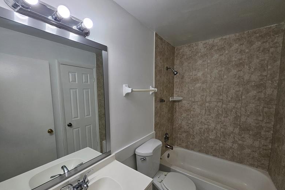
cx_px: 146
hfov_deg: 104.2
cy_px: 104
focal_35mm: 14
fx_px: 111
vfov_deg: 81.0
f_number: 2.2
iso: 40
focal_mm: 1.74
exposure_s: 1/120
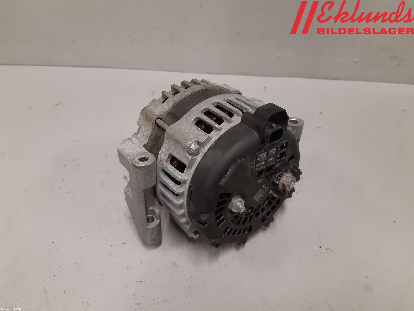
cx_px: 207
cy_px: 156
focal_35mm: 26
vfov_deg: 53.1
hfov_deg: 67.3
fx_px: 311
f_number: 1.7
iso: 125
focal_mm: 3.93
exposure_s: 1/50
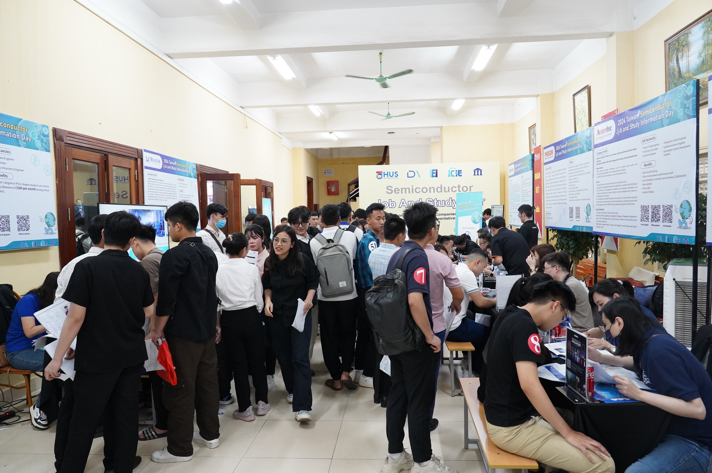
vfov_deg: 53.0
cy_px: 236
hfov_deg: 73.8
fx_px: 474
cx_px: 356
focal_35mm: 24
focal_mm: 24
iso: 8000
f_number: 5.6
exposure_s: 1/125
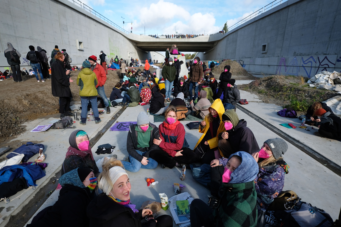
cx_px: 170
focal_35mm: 18
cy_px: 114
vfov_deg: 67.4
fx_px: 170
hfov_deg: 90.0
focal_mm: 12
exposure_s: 1/2200
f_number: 2.8
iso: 250
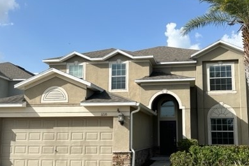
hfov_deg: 47.3
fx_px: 284
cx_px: 141
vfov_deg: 32.6
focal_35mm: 41
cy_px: 97
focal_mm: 6.86
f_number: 1.78
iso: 80
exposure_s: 1/5525
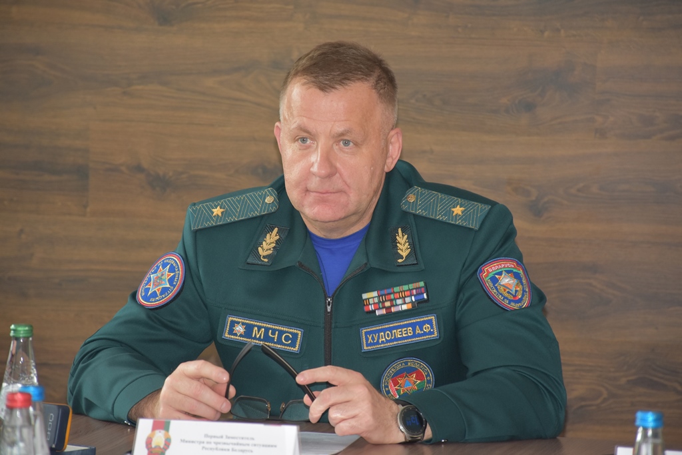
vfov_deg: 6.5
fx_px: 3979
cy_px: 228
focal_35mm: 210
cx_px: 341
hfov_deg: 9.8
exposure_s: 1/60
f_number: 5.6
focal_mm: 140
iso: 1000
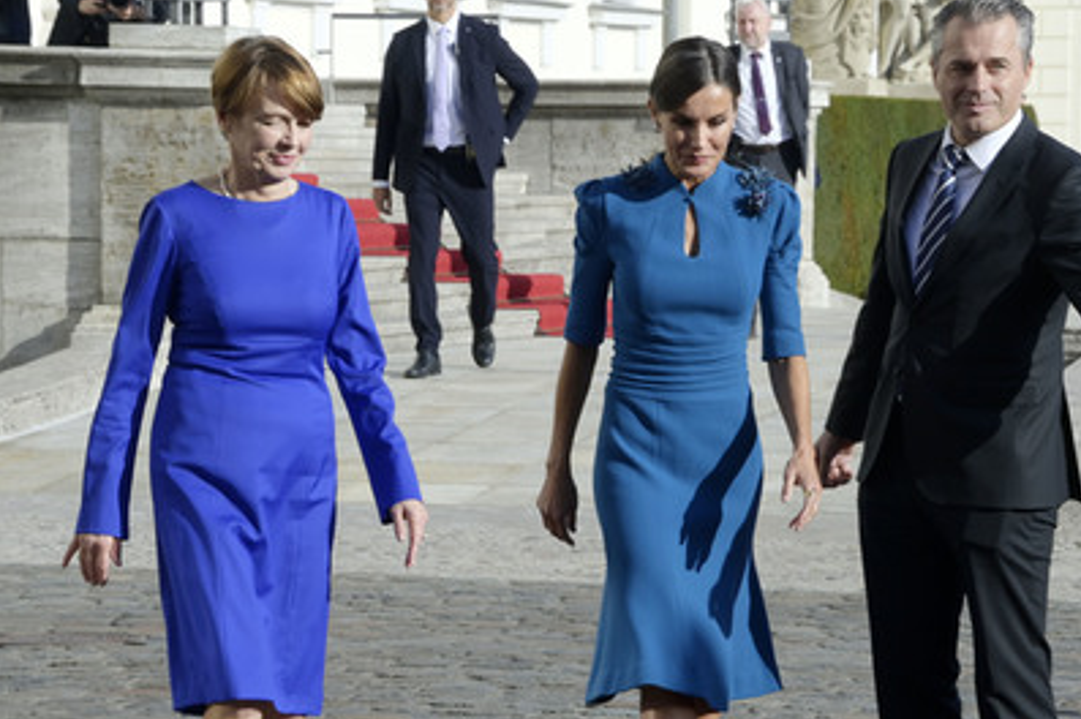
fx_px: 5790
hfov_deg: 10.7
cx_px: 611
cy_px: 343
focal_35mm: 193
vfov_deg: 7.1
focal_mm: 170
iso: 640
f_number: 18
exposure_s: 1/320
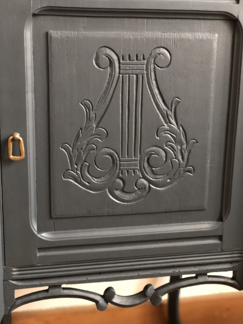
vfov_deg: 36.2
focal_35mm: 53
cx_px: 120
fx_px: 496
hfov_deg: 27.5
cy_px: 163
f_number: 2.4
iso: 250
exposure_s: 1/8
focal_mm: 6
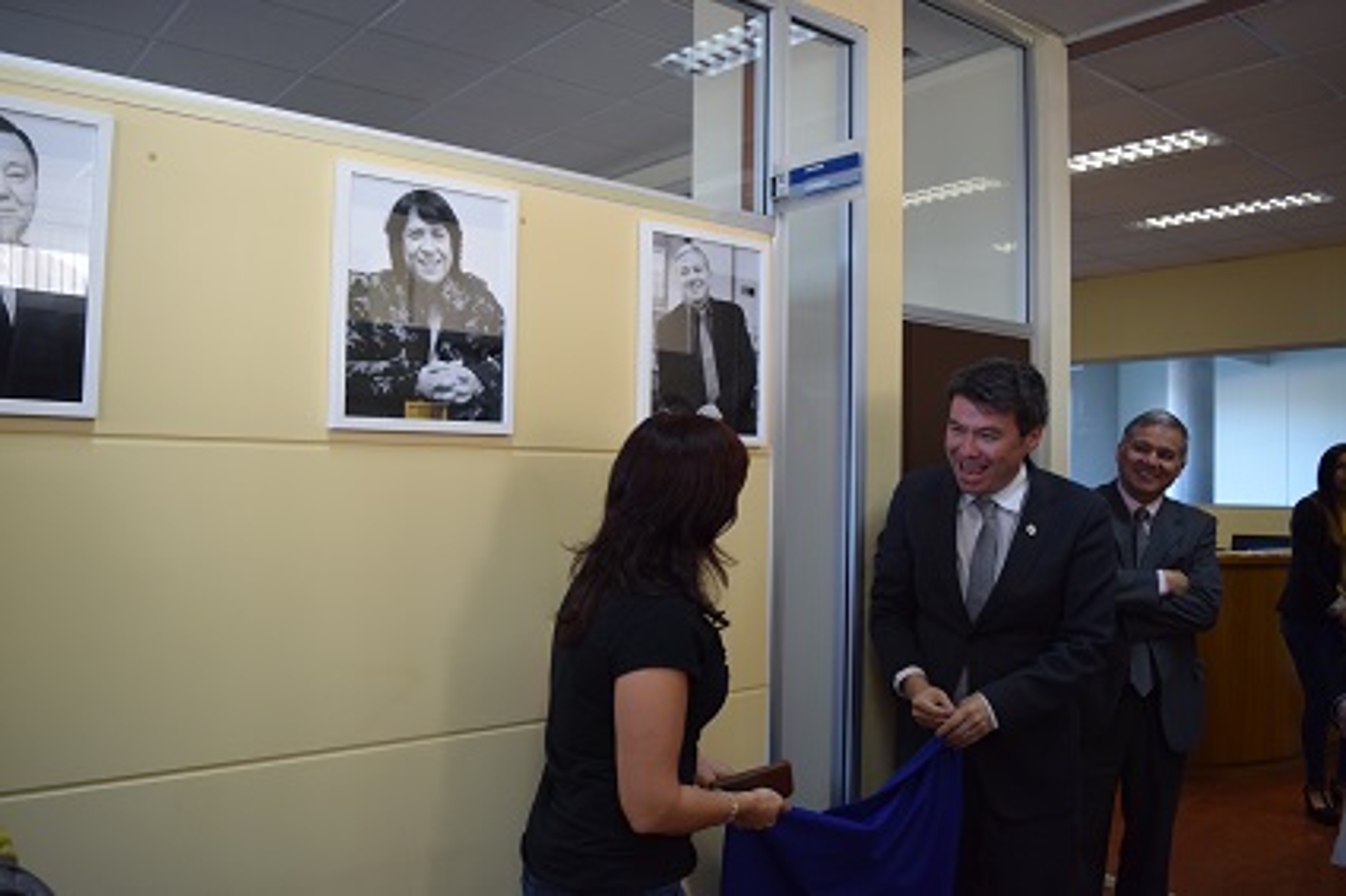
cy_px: 448
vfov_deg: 43.6
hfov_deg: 61.9
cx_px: 673
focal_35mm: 30
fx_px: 1121
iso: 560
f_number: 4
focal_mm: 20
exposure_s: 1/60
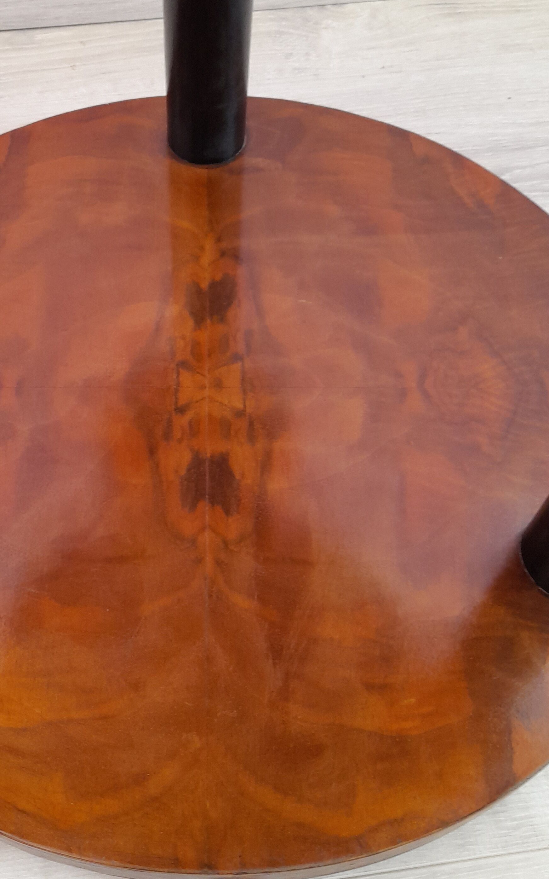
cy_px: 481
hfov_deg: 33.4
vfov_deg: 51.5
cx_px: 195
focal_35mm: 38
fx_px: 910
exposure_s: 1/50
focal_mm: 4.6
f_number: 2
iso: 200
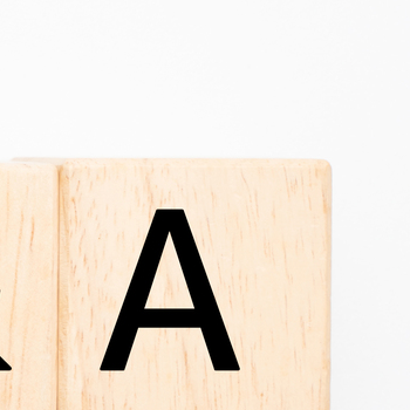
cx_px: -633
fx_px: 3055
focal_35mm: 228
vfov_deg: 7.7
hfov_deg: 7.1
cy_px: 253
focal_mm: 47
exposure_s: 1/125
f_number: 9
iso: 100
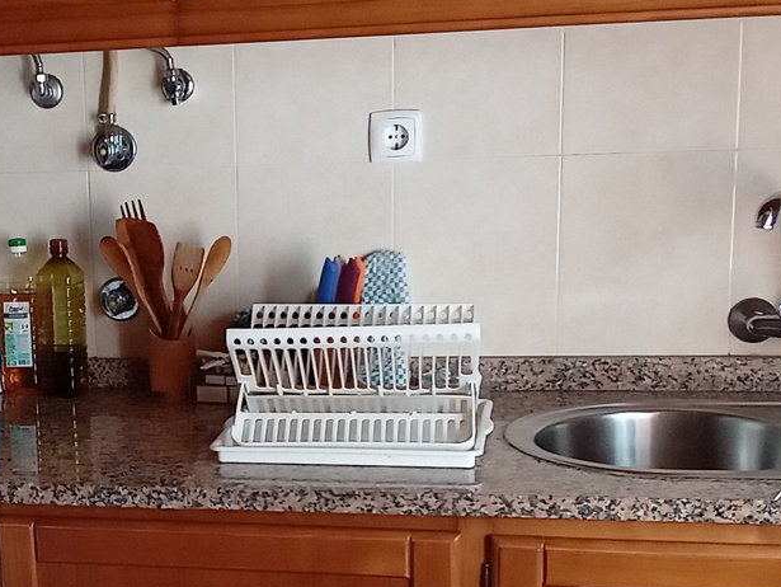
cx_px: 108
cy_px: 407
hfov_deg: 28.8
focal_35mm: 65
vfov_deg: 22.5
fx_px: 1467
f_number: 2
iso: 127
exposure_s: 1/50
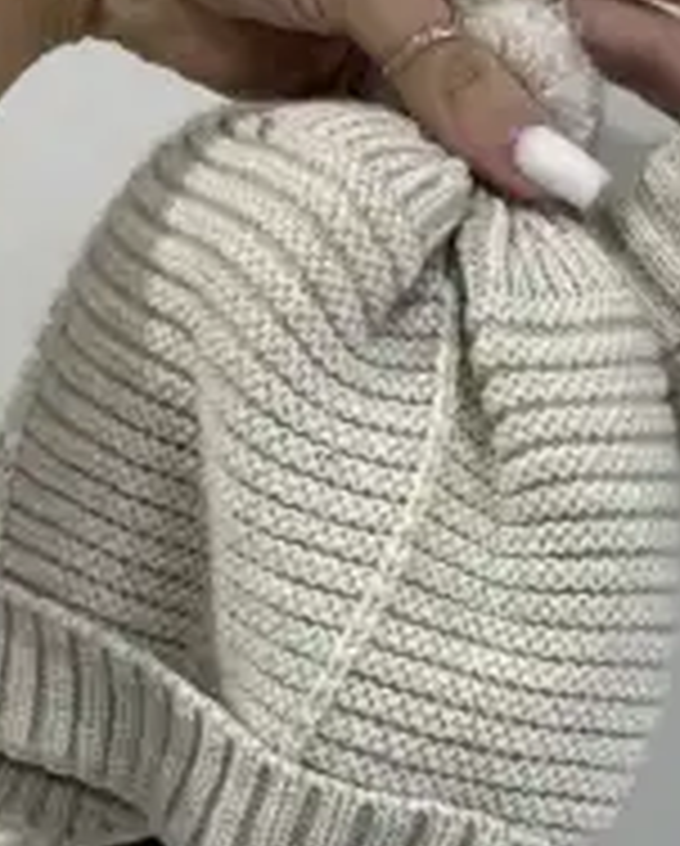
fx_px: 1405
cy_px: 670
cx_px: 621
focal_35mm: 56
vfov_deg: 32.6
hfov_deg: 26.2
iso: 160
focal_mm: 6.86
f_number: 1.78
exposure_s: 1/100
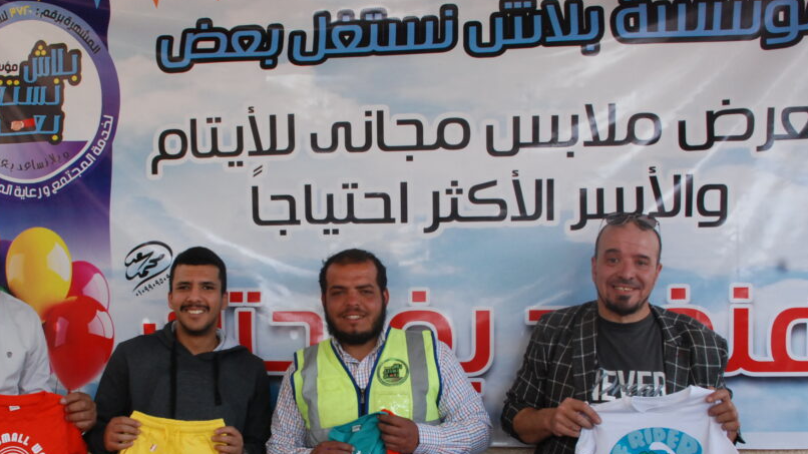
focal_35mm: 40
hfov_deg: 50.3
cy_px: 321
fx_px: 857
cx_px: 342
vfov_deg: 29.4
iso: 800
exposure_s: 1/200
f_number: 7.1
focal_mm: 20
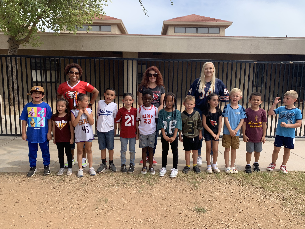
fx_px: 229
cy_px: 114
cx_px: 152
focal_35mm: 26
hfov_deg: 67.3
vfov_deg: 53.1
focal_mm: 4.25
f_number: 1.8
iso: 25
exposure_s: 1/1111
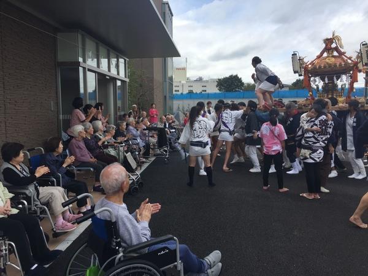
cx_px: 184
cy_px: 138
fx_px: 308
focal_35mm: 29
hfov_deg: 61.7
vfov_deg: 48.2
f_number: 2.2
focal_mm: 4.15
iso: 32
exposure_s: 1/1980
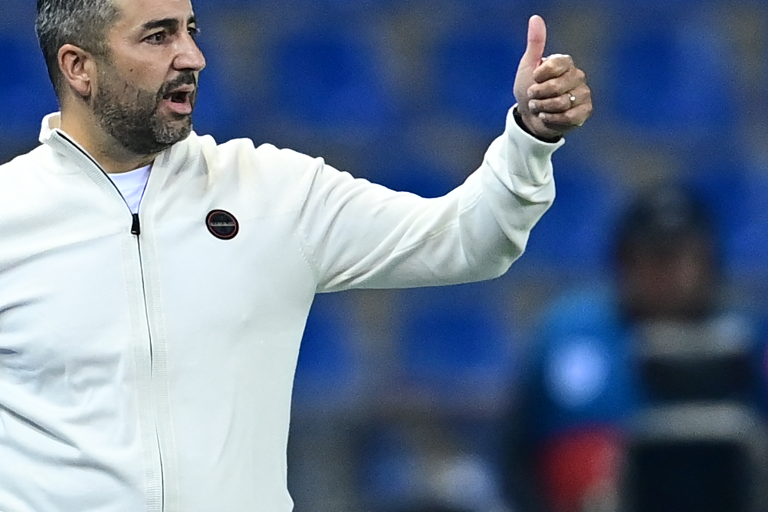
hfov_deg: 2.9
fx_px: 14996
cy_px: 265
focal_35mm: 703
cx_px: 237
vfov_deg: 2.0
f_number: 2.8
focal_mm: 400
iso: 3200
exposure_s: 1/1000
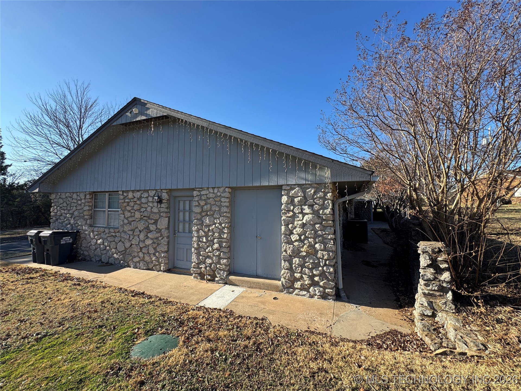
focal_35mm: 14
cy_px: 196
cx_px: 260
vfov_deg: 85.7
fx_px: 211
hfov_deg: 102.1
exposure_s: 1/821
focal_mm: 2.22
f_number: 2.2
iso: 40
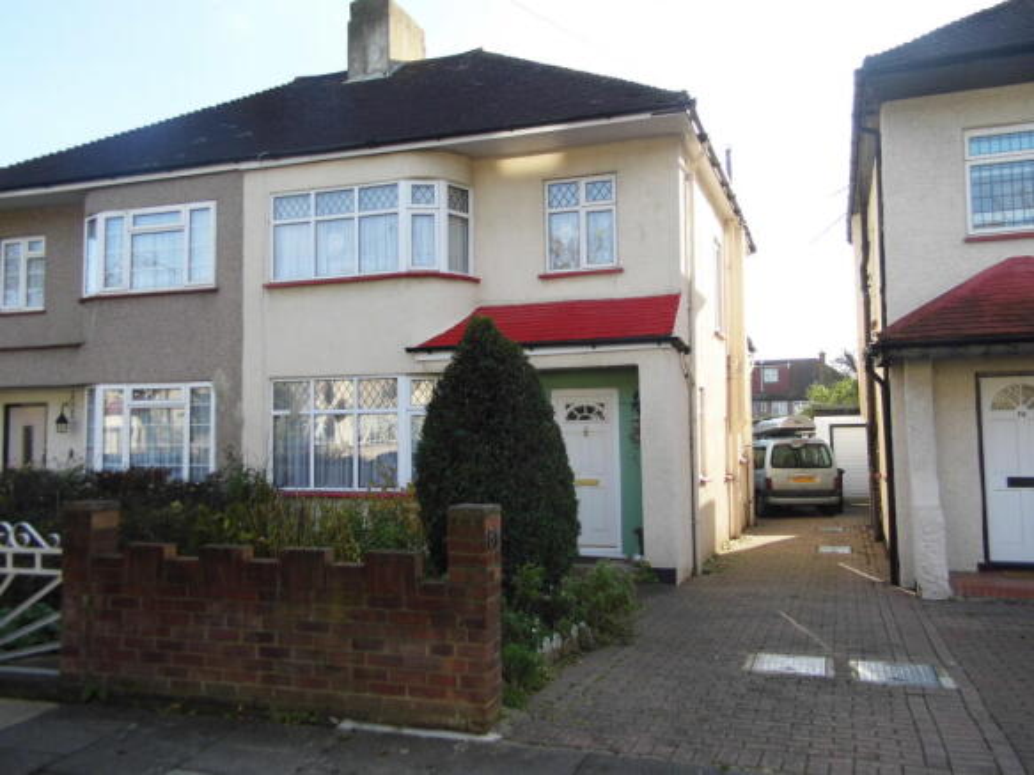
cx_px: 517
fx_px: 866
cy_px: 388
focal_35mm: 29
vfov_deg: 48.2
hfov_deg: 61.7
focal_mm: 5.2
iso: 100
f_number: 3.2
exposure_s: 1/400
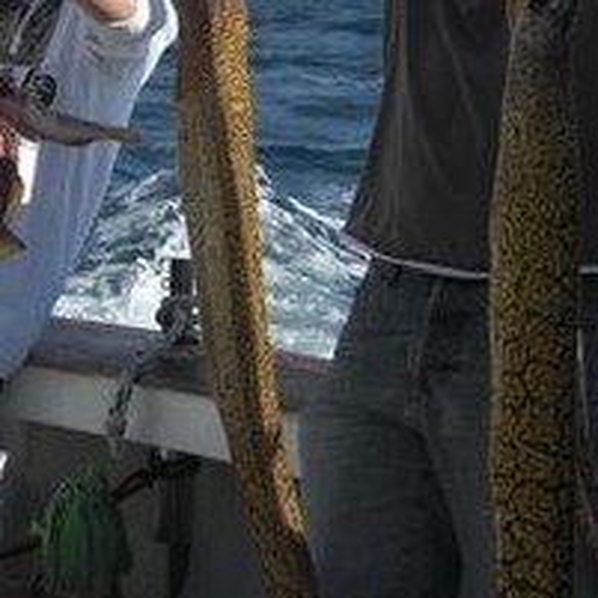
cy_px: 80
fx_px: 2052
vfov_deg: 16.4
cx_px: 131
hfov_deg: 16.5
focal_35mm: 105
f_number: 8
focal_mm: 7.9
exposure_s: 1/250
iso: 80
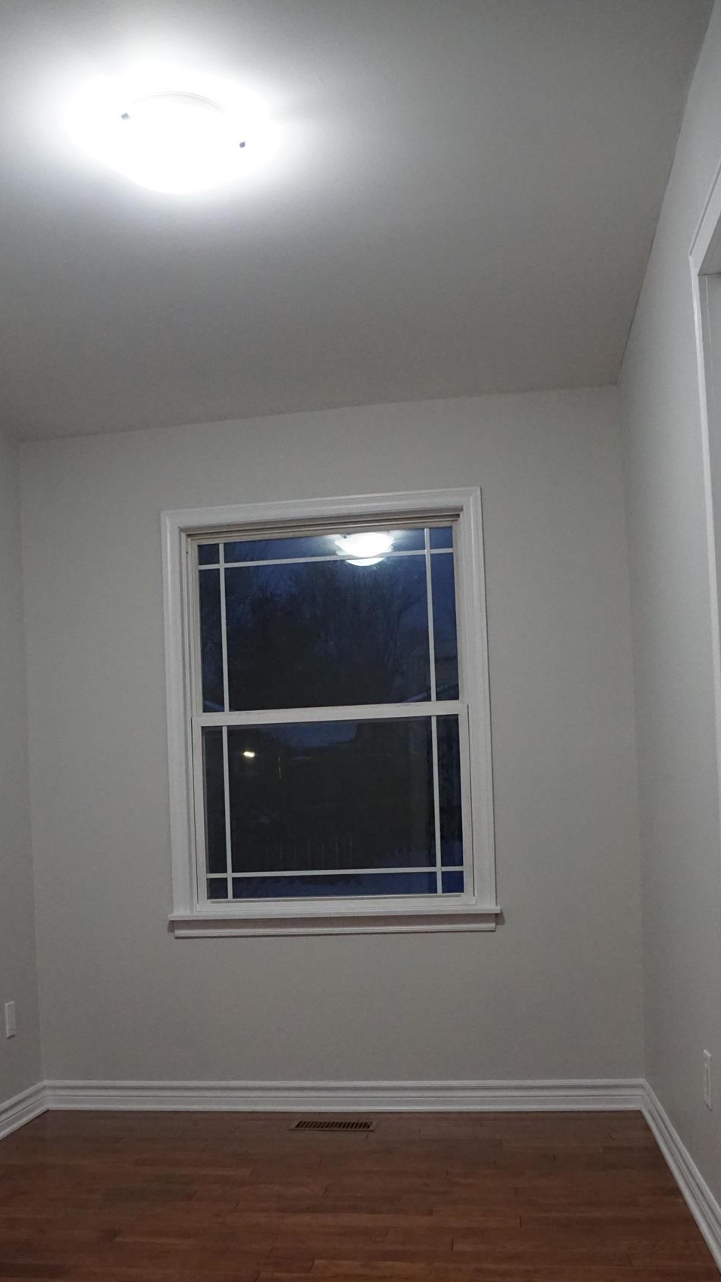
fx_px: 1156
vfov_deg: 56.7
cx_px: 292
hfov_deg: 34.5
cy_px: 858
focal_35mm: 34
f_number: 3.5
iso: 2500
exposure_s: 1/160
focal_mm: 16
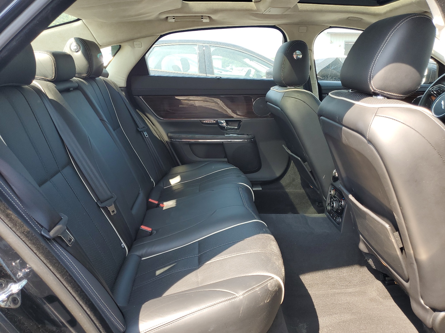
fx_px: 334
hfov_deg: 67.3
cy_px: 166
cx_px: 222
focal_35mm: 26
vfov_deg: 53.1
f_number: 1.5
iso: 50
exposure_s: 1/263
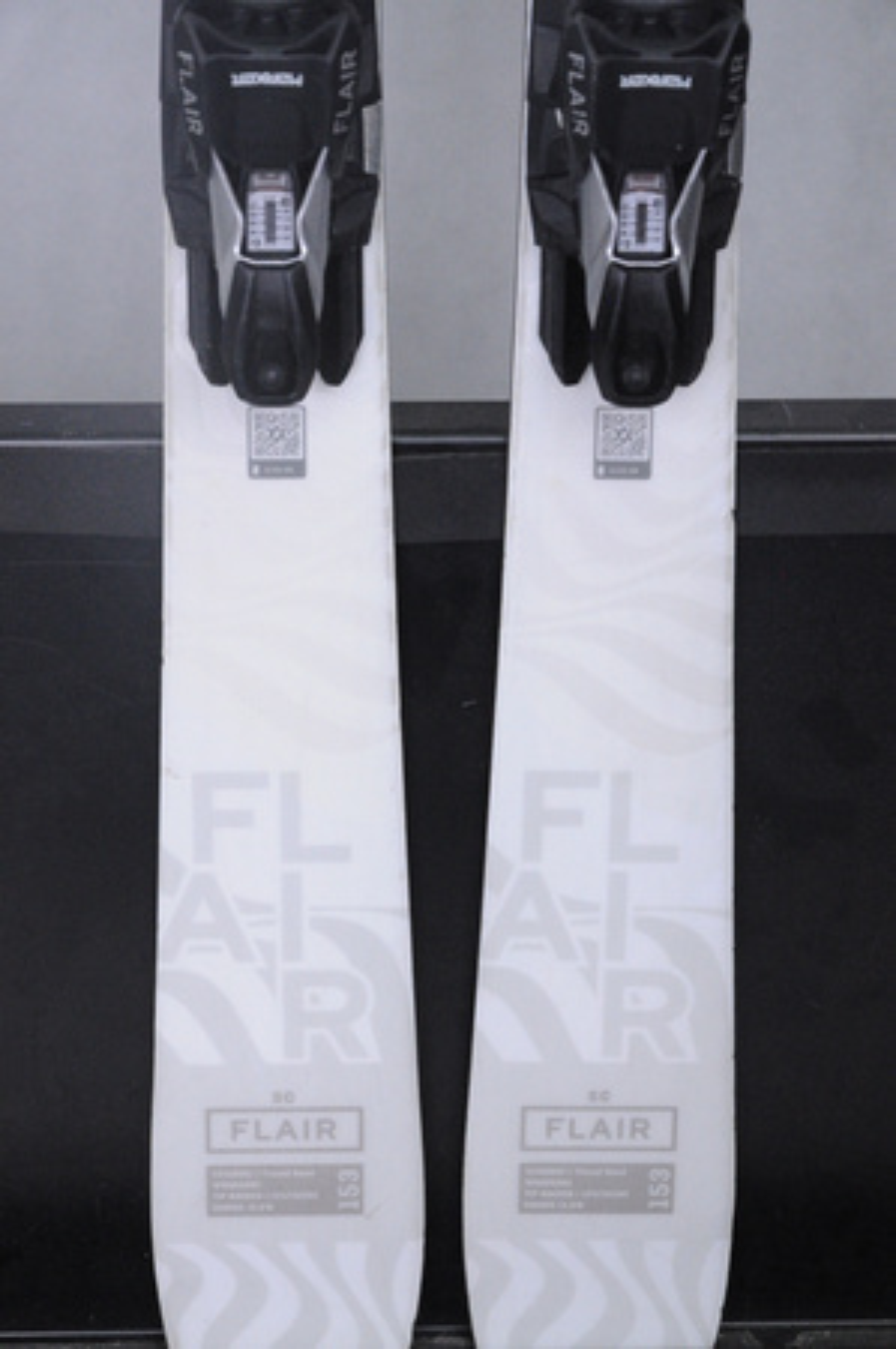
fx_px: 4209
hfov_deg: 12.2
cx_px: 448
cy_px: 674
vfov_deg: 18.2
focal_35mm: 112
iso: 3200
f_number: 8
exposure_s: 1/125
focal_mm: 75
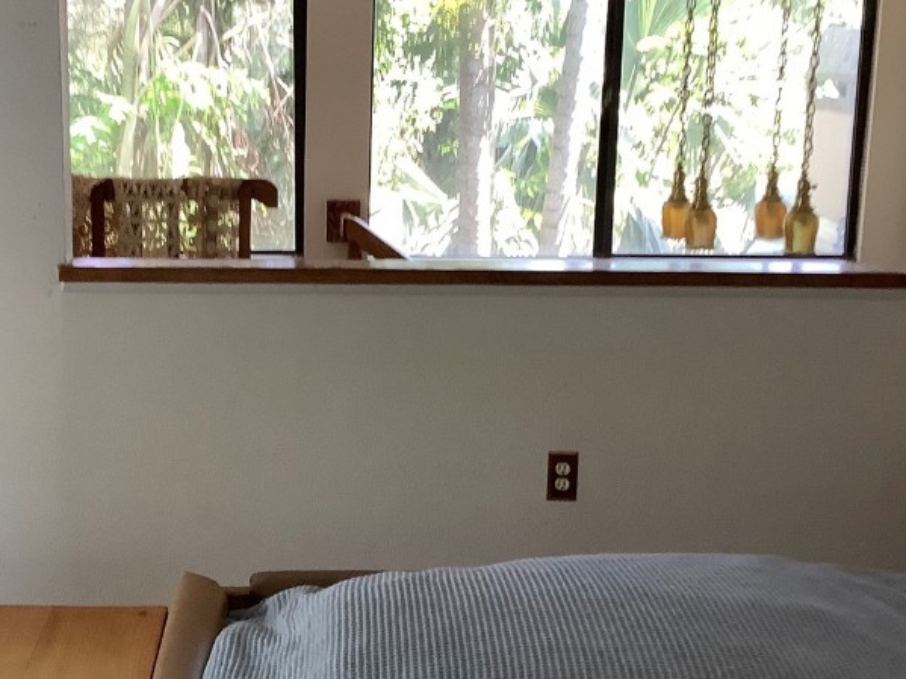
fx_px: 1387
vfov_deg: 27.5
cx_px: 289
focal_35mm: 53
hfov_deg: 35.8
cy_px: 334
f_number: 2.4
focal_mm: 3.3
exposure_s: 1/60
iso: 125
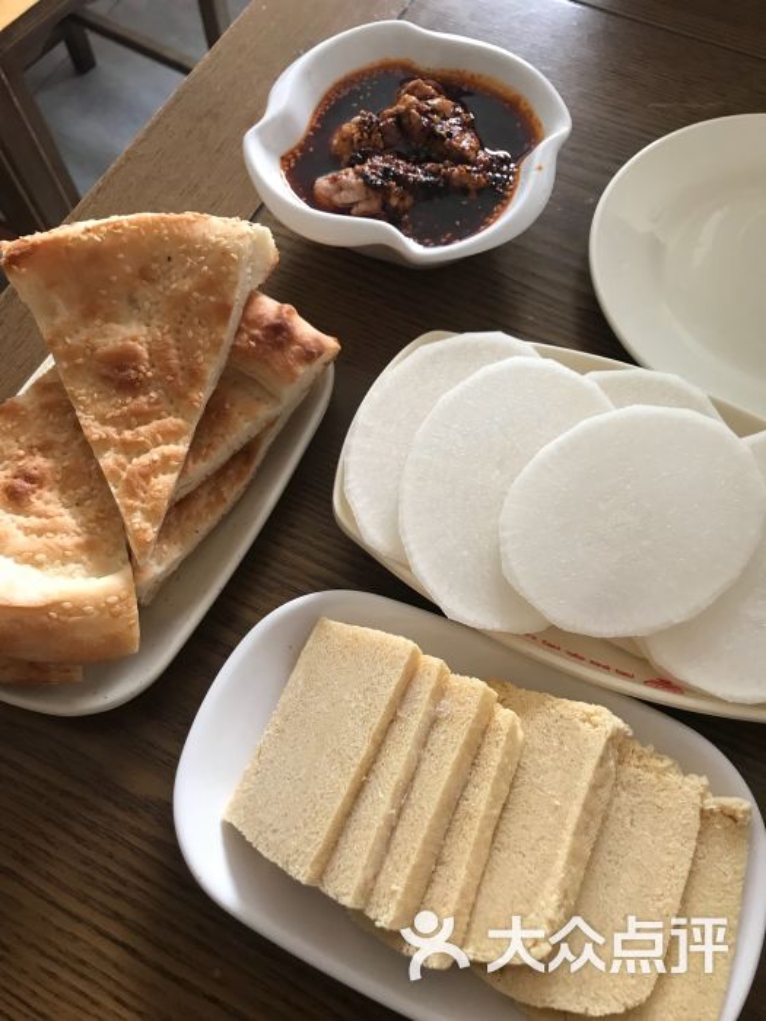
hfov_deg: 49.7
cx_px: 383
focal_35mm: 28
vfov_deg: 63.4
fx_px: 826
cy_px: 510
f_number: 1.8
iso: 25
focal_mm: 3.99
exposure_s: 1/33
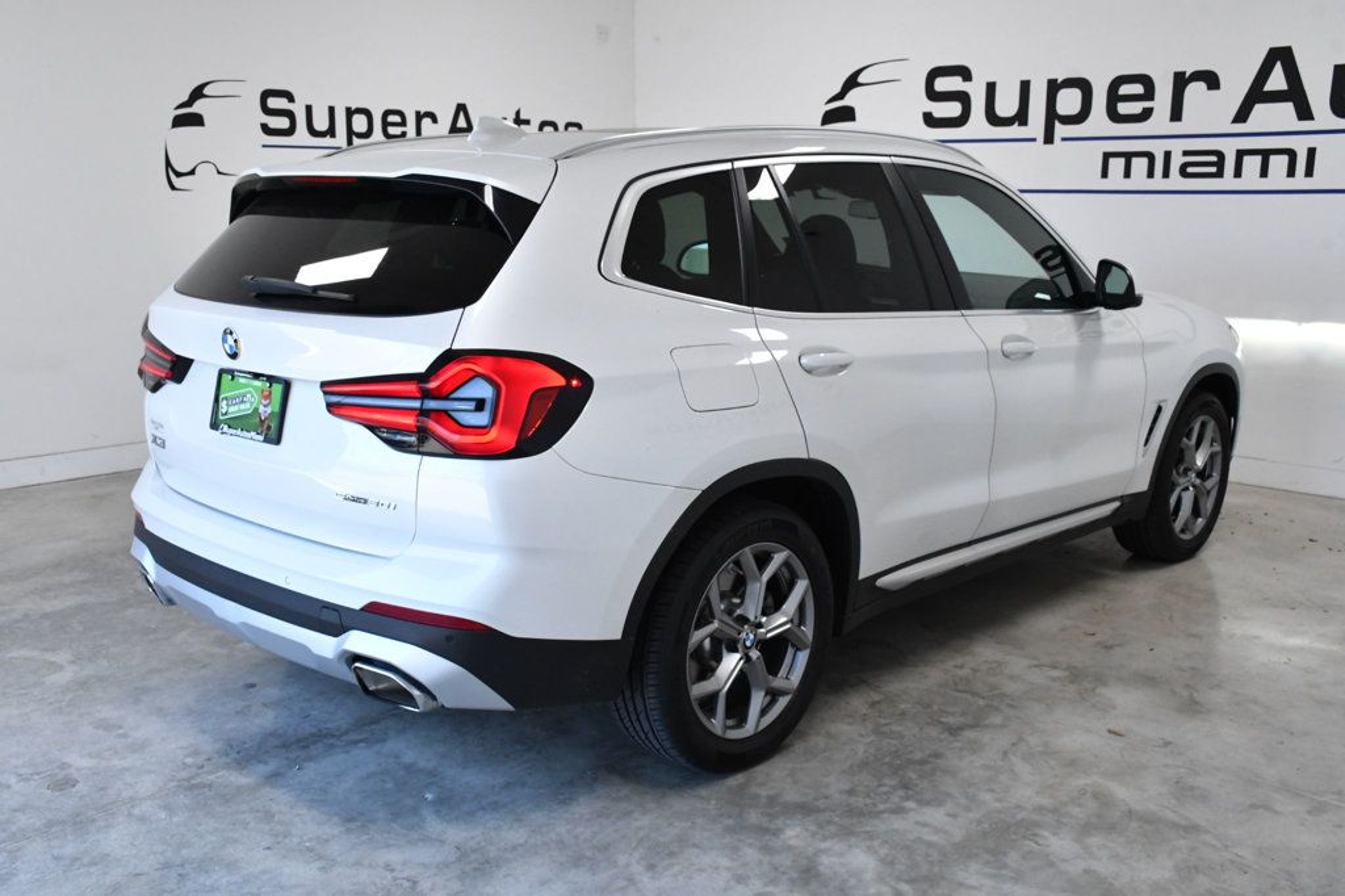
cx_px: 672
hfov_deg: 53.1
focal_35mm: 36
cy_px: 448
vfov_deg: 36.8
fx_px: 1344
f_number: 10
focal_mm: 24
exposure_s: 1/400
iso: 2500
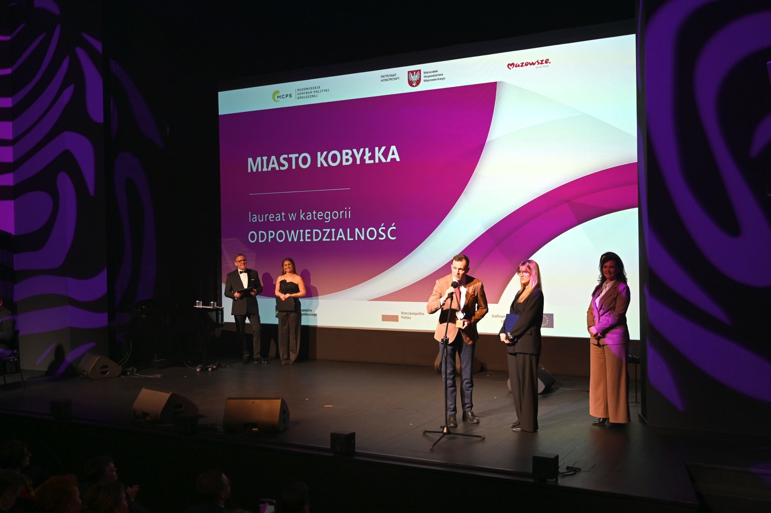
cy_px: 256
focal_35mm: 36
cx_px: 386
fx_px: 771
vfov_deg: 36.8
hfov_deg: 53.2
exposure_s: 1/40
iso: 1250
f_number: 4
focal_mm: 36
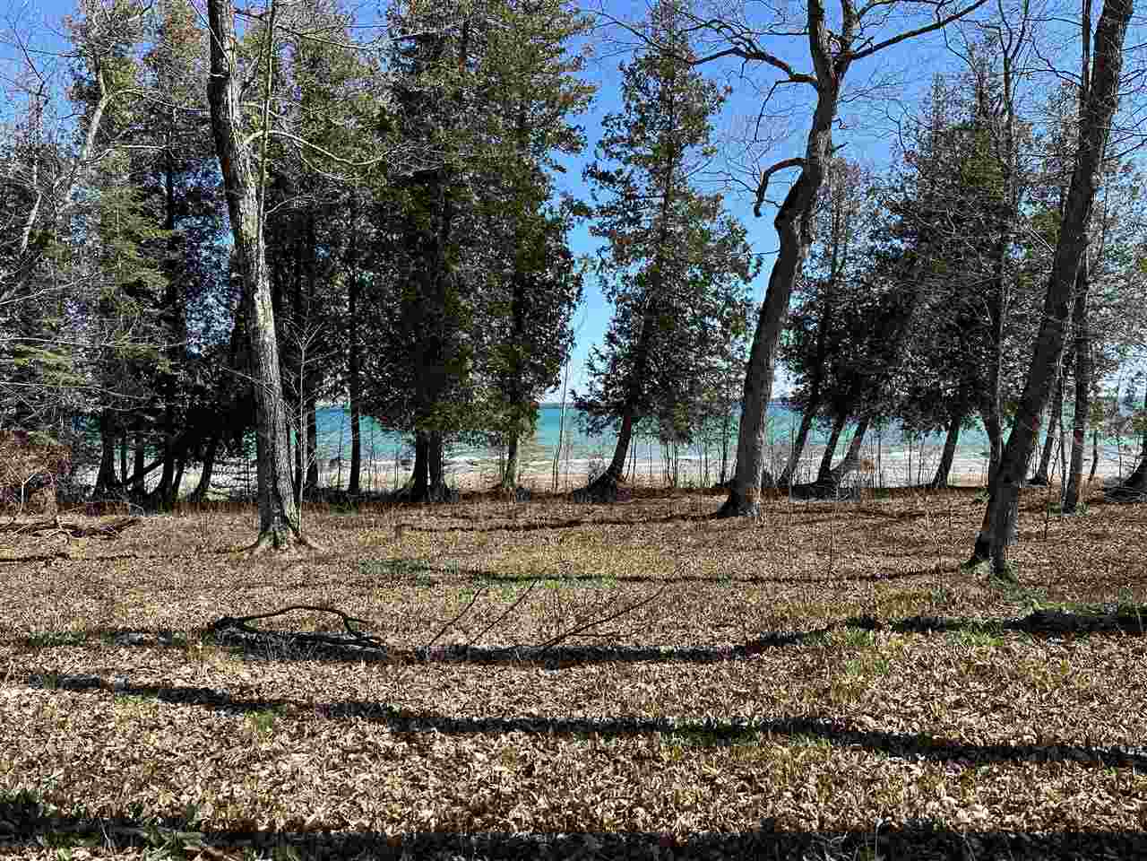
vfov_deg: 56.8
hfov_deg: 71.6
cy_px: 430
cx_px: 574
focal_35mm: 24
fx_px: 795
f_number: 1.78
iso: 80
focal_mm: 6.86
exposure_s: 1/1949
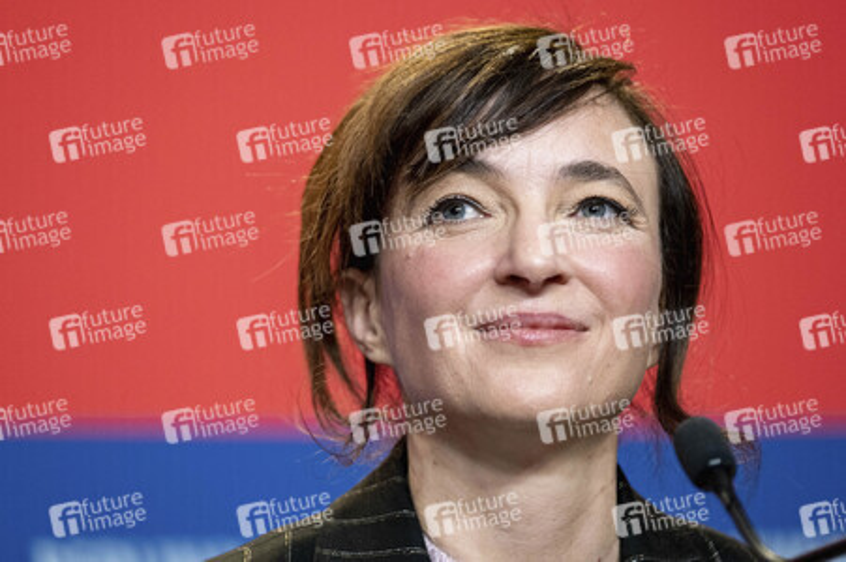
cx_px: 423
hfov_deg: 9.8
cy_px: 281
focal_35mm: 210
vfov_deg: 6.5
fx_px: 4931
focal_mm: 140
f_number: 2.8
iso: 2000
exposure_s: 1/210
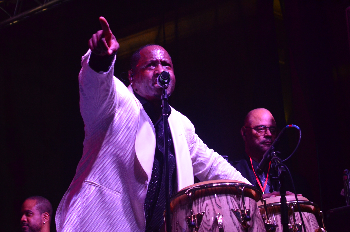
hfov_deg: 17.5
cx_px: 175
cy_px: 116
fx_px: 1135
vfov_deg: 11.7
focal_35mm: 117
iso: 3200
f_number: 8
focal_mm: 78
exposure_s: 1/100
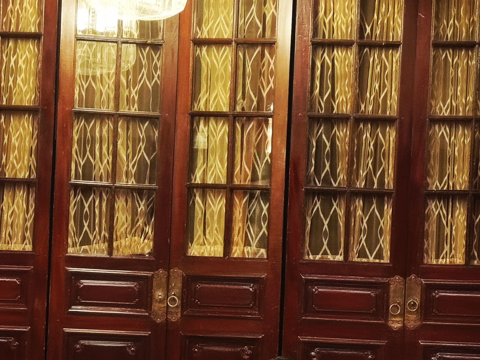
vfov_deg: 8.2
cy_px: 291
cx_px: 176
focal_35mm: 181
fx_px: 2509
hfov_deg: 10.9
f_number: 2.4
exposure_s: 1/33.3
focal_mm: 7.48
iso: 200
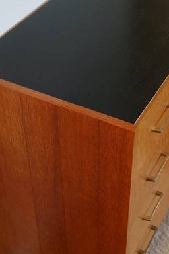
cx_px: 100
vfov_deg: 30.5
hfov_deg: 20.6
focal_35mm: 66
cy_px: 106
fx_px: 465
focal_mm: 22
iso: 1600
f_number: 3.5
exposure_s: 1/40
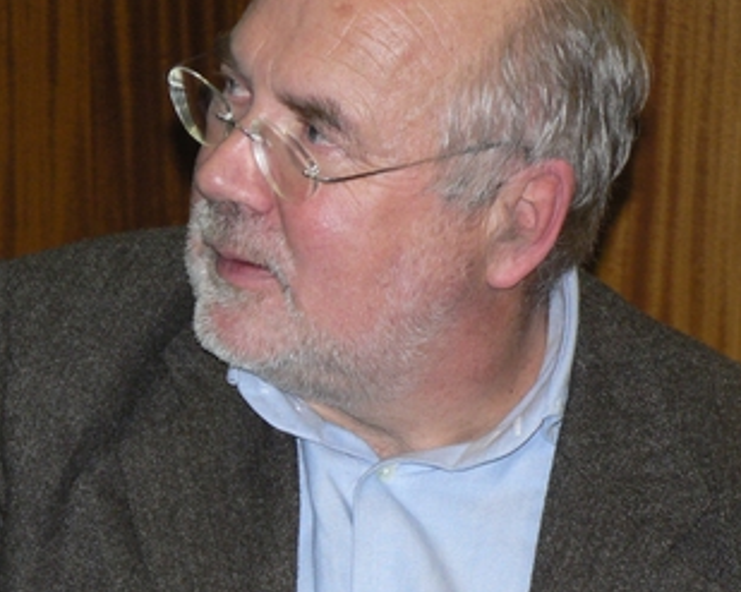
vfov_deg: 7.2
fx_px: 4692
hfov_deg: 9.0
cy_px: 436
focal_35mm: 214
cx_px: 195
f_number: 3.2
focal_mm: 21.2
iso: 200
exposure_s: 1/60
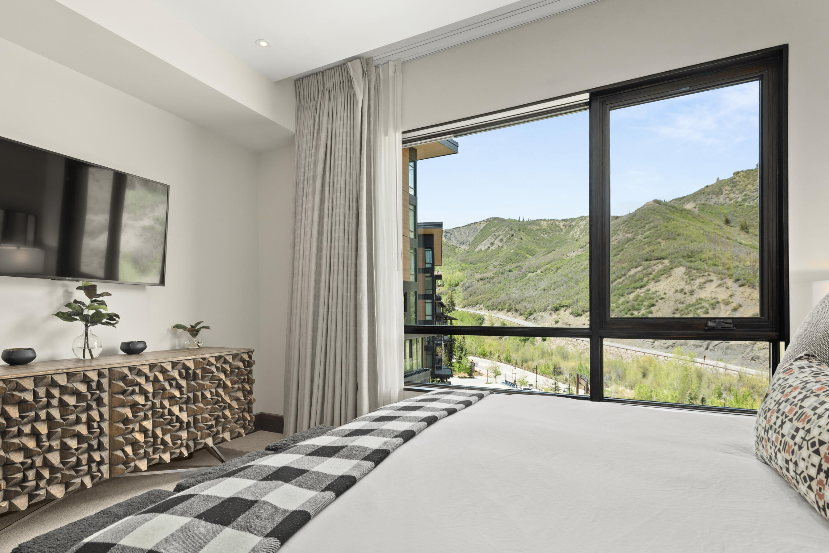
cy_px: 305
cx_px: 373
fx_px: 438
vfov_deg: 64.4
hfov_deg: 86.6
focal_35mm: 19
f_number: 7.1
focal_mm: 17
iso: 400
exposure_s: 1/4
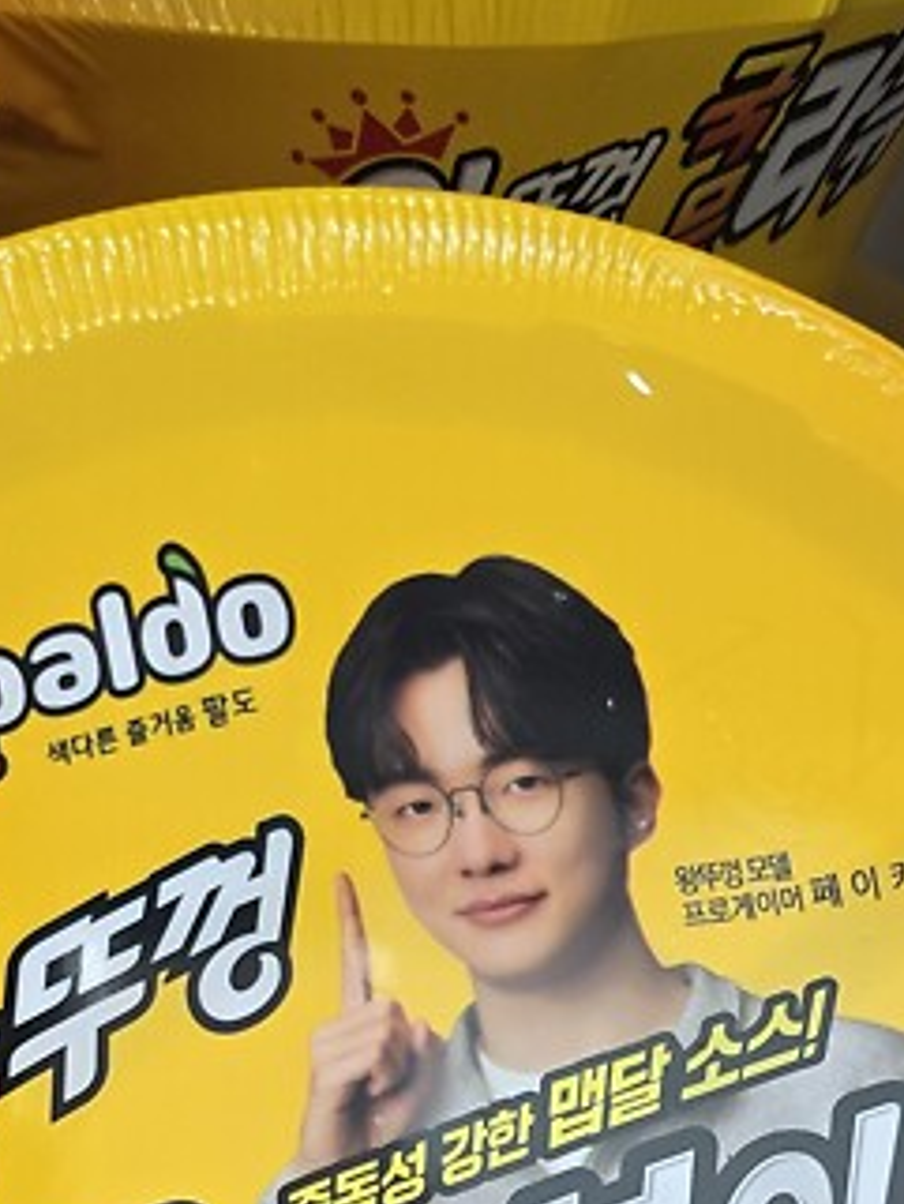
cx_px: 349
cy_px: 1515
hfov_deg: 23.3
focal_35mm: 63
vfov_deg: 26.6
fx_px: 2192
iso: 125
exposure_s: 1/120
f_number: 1.7
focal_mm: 6.3
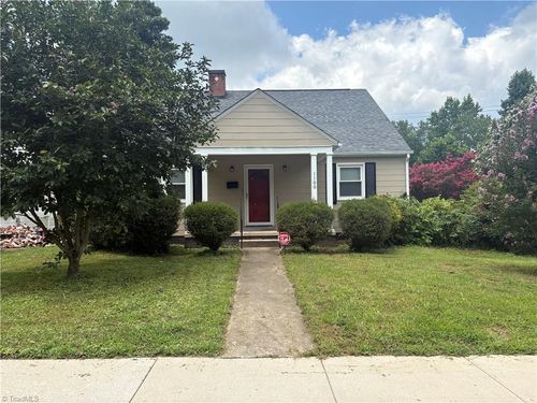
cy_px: 202
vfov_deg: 53.1
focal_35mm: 26
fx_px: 403
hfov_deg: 67.3
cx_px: 268
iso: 64
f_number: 1.6
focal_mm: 5.96
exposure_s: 1/2012
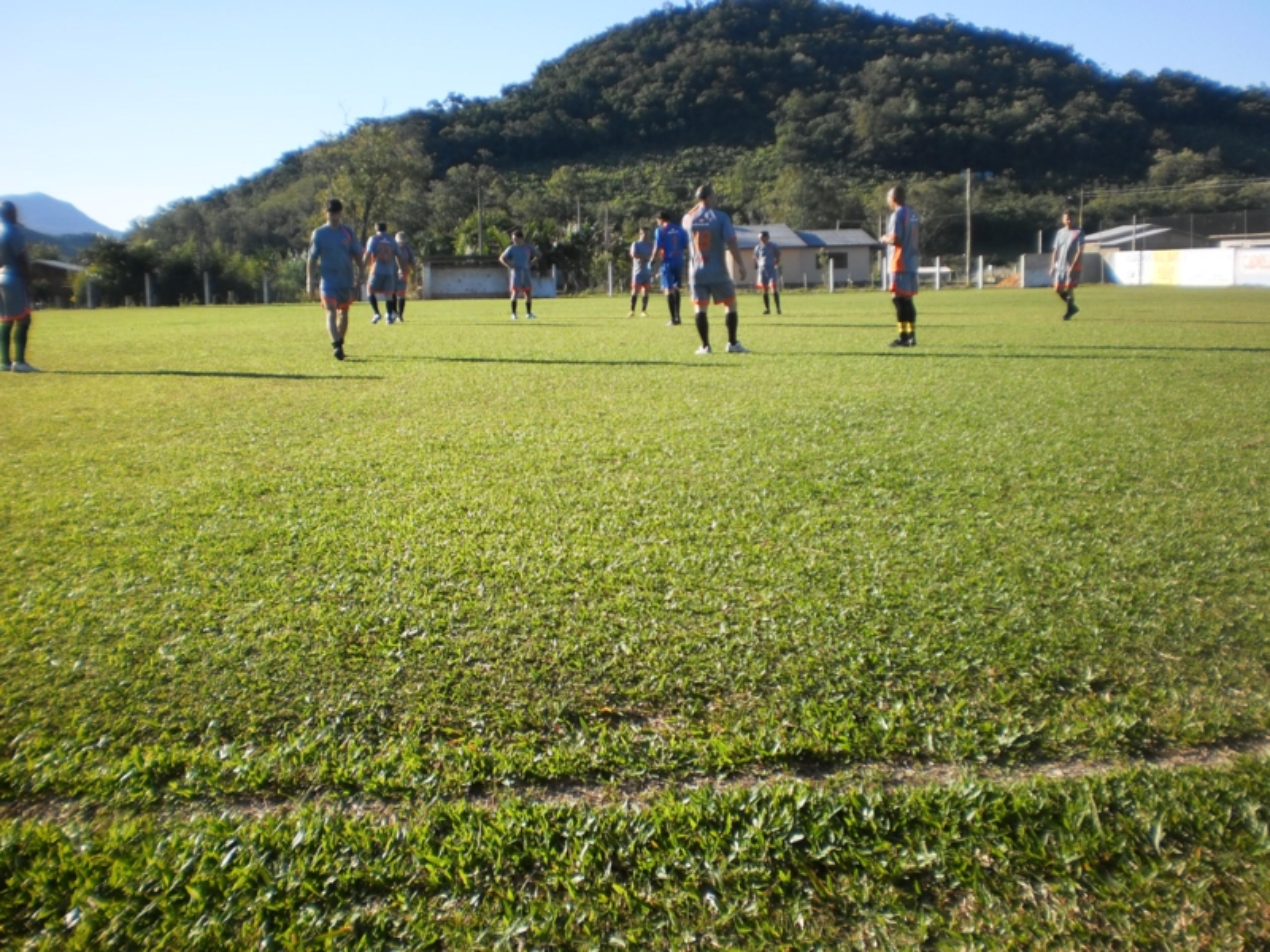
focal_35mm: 36
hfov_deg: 51.4
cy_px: 476
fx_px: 1321
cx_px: 635
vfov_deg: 39.7
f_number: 3.1
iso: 100
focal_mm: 6.3
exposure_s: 1/640
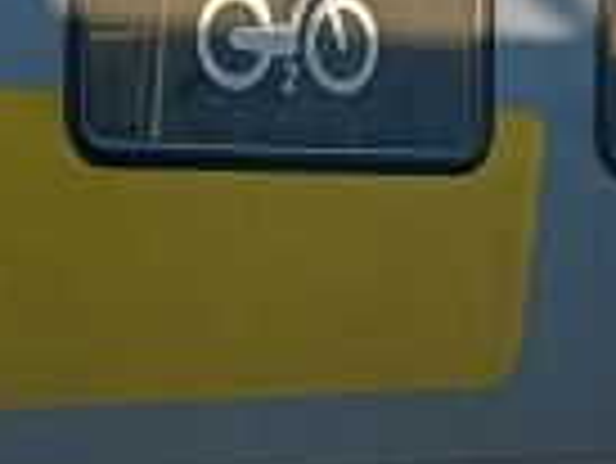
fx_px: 3331
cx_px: 522
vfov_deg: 7.9
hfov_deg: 10.5
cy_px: 50
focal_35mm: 187
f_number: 1.8
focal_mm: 4.65
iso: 50
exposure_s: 1/772
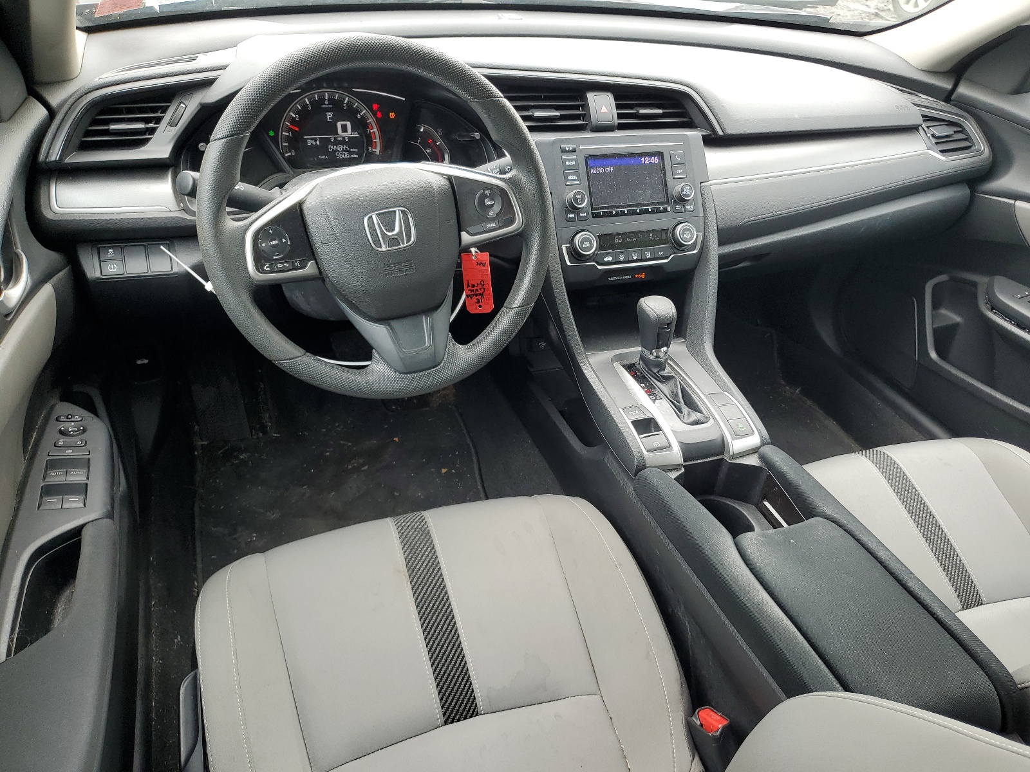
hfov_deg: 67.3
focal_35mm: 26
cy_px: 386
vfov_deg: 53.1
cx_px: 515
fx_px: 774
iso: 50
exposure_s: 1/164
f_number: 1.5
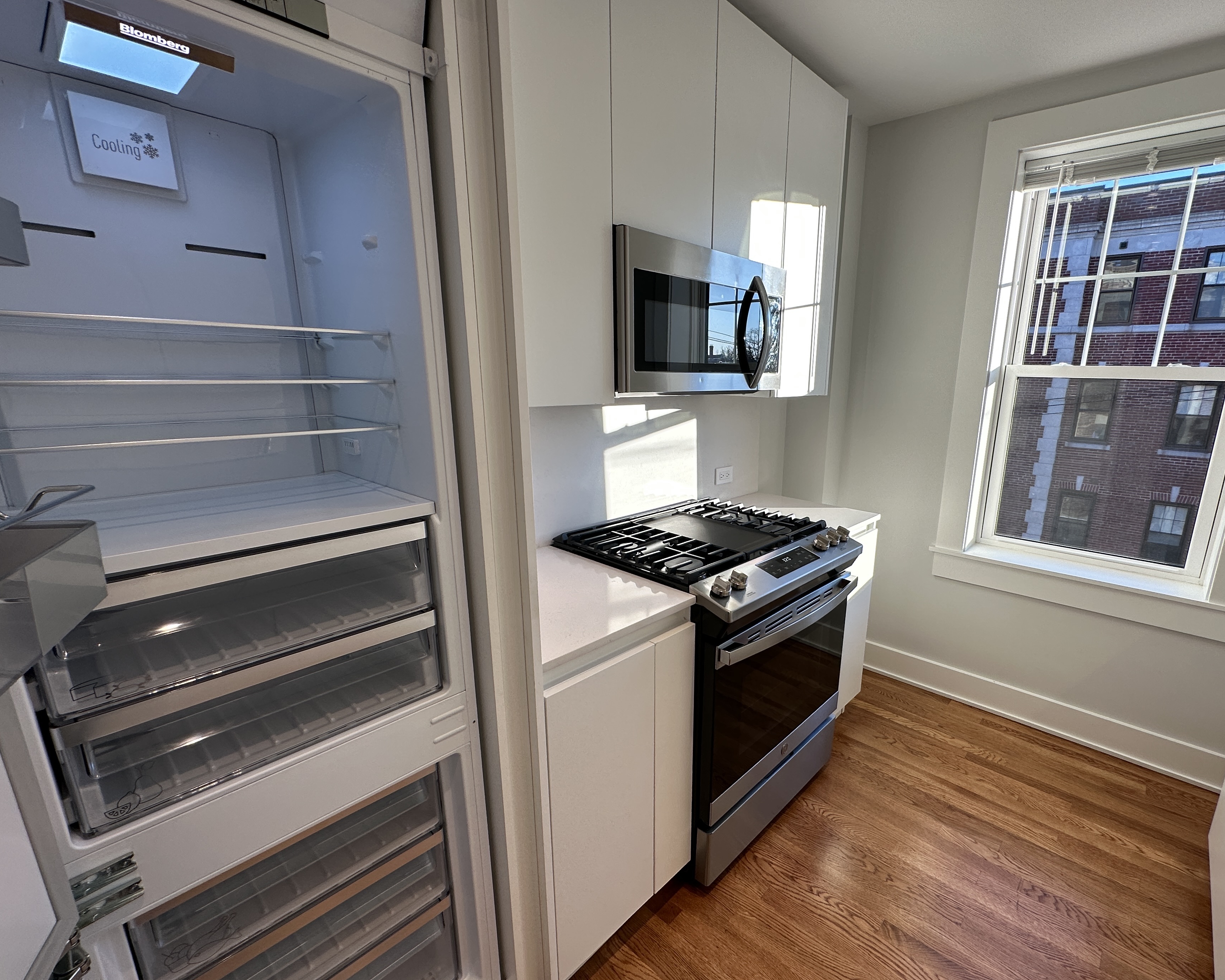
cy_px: 514
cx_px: 697
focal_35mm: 16
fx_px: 580
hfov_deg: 92.5
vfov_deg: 80.3
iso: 40
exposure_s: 1/144
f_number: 2.2
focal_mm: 2.22
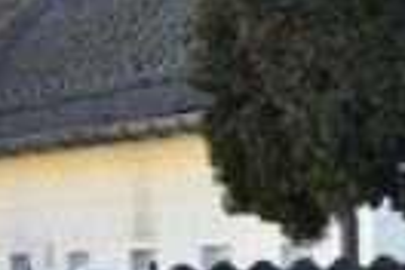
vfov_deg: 2.3
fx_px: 6692
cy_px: 502
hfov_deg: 3.4
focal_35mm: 595
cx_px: -298
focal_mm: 105
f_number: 13
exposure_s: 1/640
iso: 2000
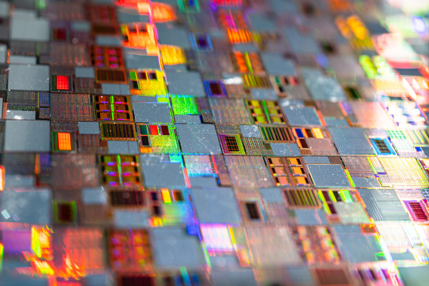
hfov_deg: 39.6
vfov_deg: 27.0
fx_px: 596
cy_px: 143
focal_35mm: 50
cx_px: 214
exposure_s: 1/320
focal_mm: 50
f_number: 5
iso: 100
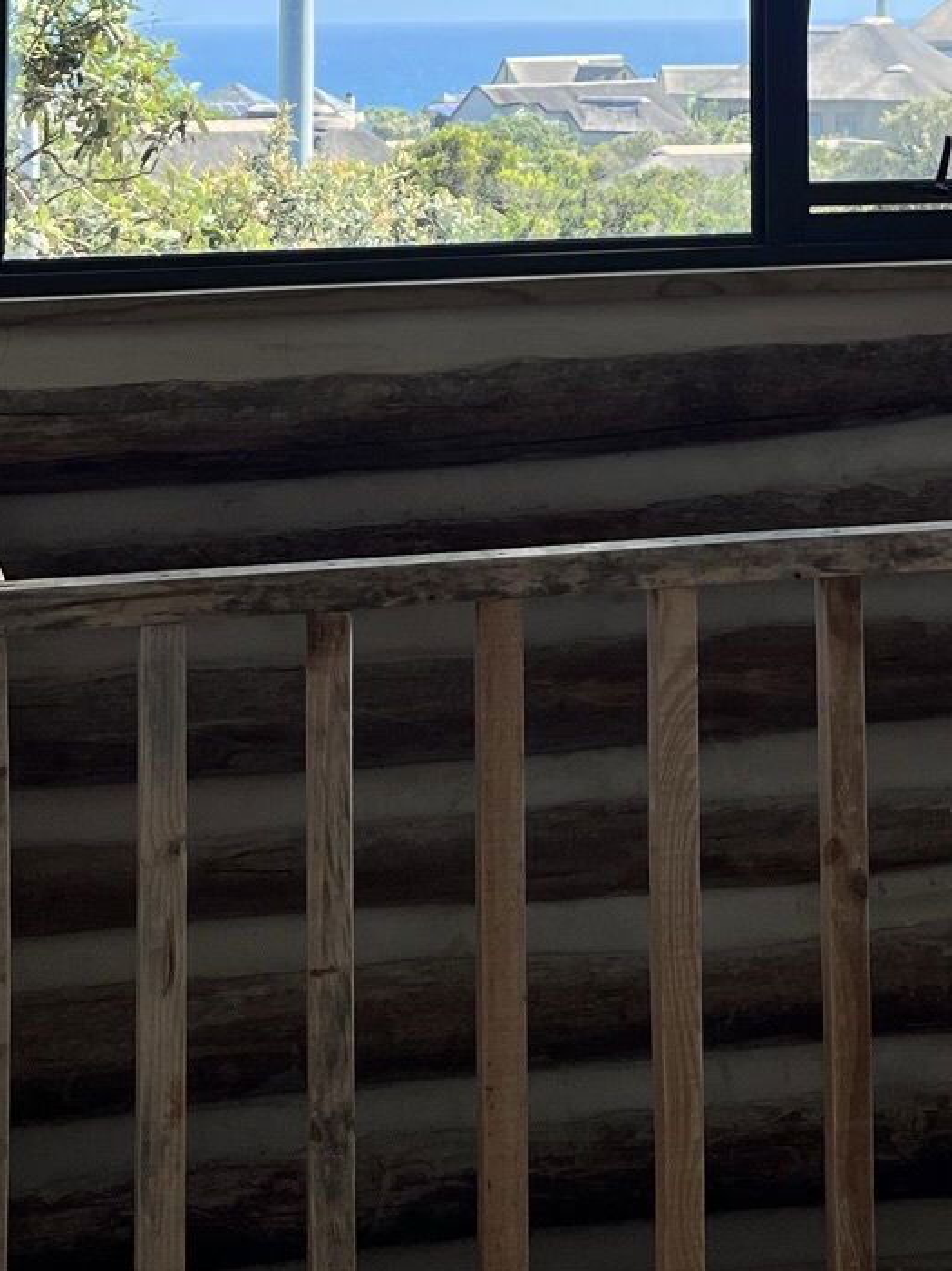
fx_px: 2789
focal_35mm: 76
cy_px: -145
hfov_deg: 19.2
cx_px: 720
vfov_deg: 23.9
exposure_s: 1/2045
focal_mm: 5.7
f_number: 1.5
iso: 50
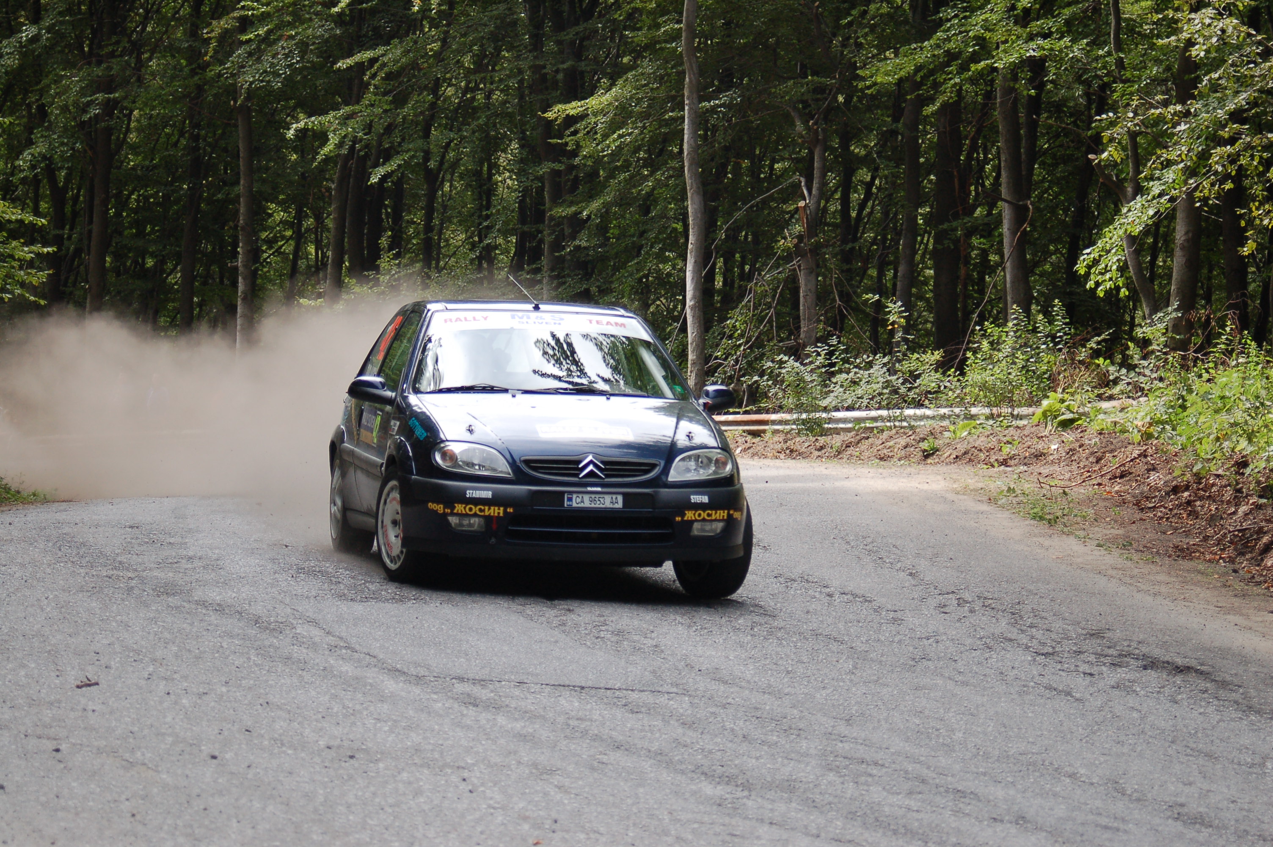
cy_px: 424
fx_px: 3710
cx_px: 636
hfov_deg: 19.5
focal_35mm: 105
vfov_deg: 13.0
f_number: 5.3
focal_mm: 70
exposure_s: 1/500
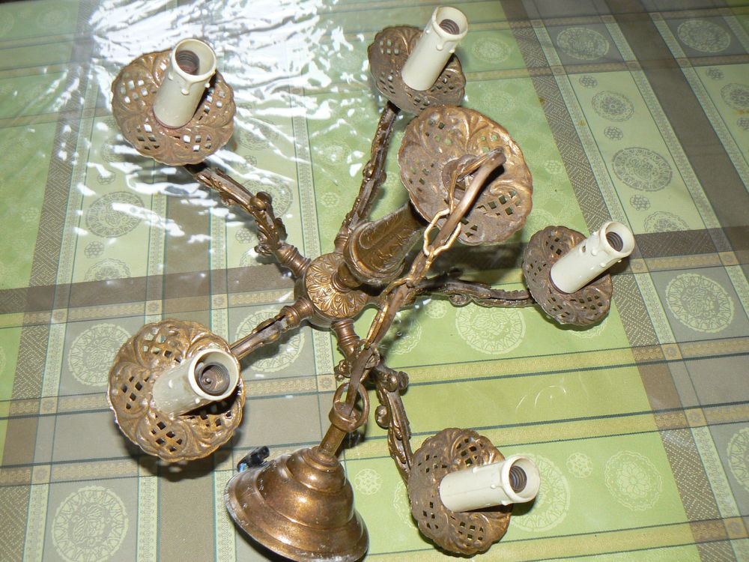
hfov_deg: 51.4
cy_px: 281
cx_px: 374
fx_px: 779
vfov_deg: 39.7
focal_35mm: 36
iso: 100
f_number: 2.8
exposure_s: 1/30
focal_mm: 6
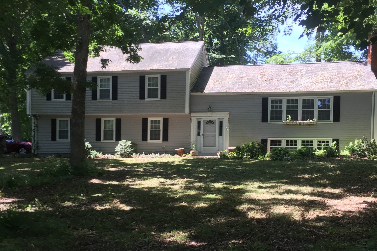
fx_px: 429
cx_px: 187
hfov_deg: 47.4
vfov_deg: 32.1
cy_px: 184
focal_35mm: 41
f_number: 2.2
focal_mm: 4.15
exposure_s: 1/153
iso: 32
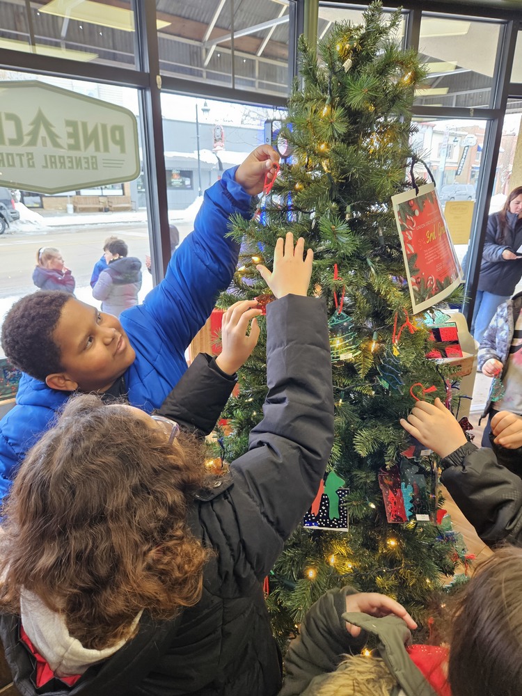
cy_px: 348
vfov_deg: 73.9
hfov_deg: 58.9
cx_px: 261
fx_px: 462
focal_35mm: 23
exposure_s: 1/170
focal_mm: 5.4
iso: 250
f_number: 1.8
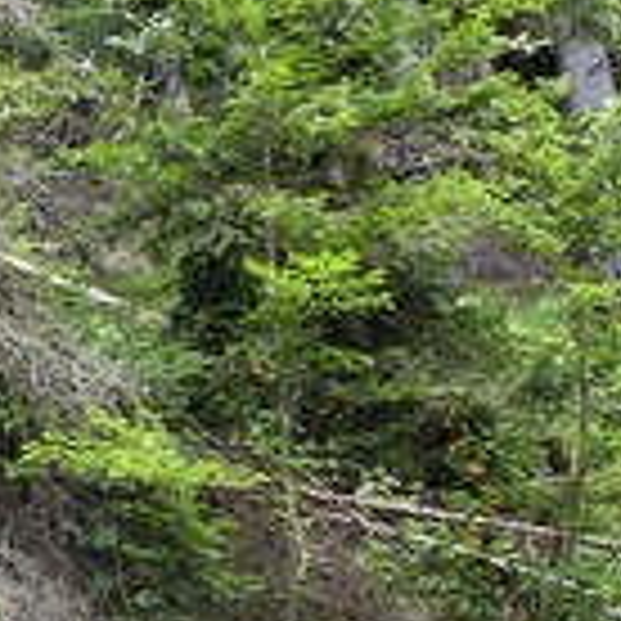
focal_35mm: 120
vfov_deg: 14.5
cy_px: 475
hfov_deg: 11.2
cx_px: -1030
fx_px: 2436
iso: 100
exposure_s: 1/125
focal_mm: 4.5
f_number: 4
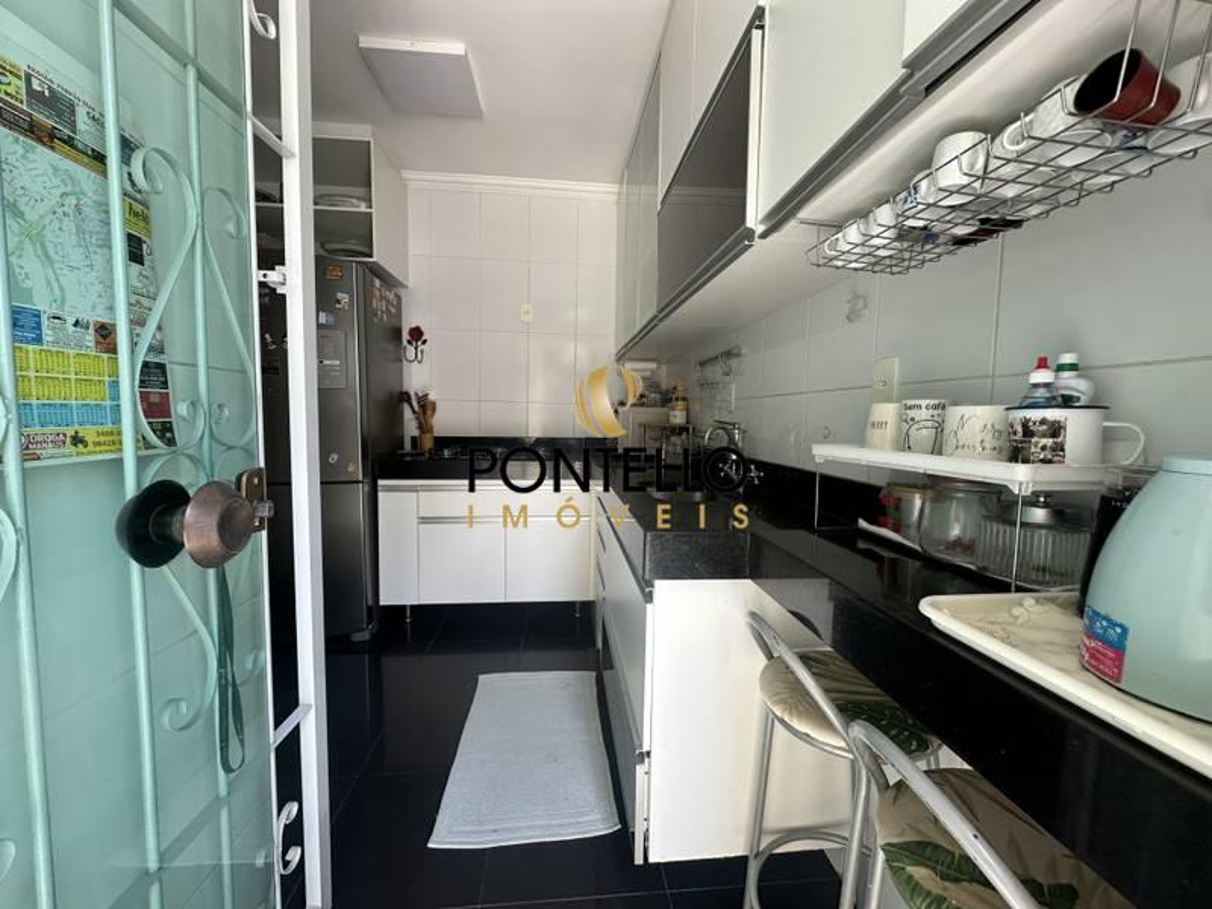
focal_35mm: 14
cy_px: 454
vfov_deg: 85.7
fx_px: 490
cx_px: 606
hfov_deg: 102.1
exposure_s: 1/99
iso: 80
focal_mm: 2.22
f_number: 2.2
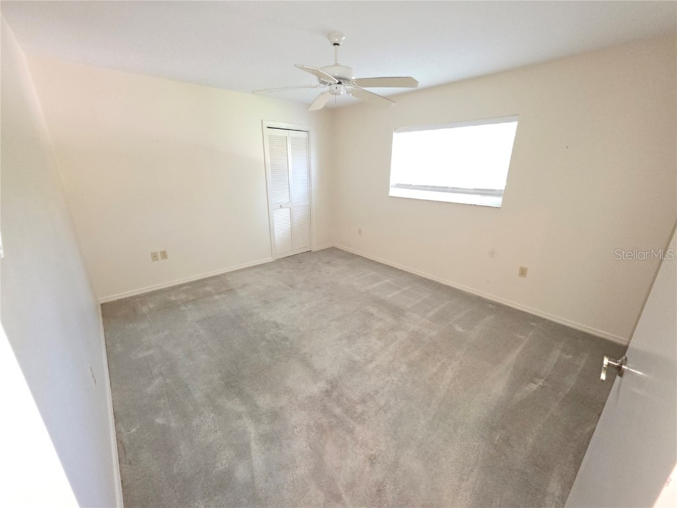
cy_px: 254
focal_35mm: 13
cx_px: 338
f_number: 1.9
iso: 500
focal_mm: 2.2
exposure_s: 1/30
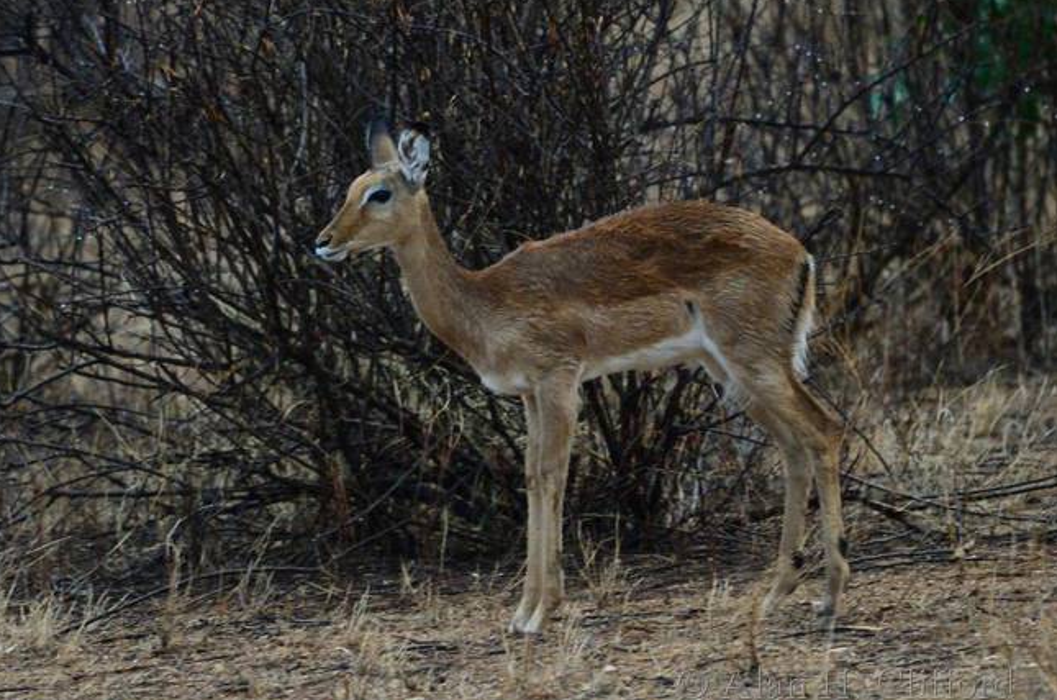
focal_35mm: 651
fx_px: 19072
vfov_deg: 2.1
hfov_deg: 3.2
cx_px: 487
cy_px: 343
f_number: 5.6
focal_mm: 400
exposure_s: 1/200
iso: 6400
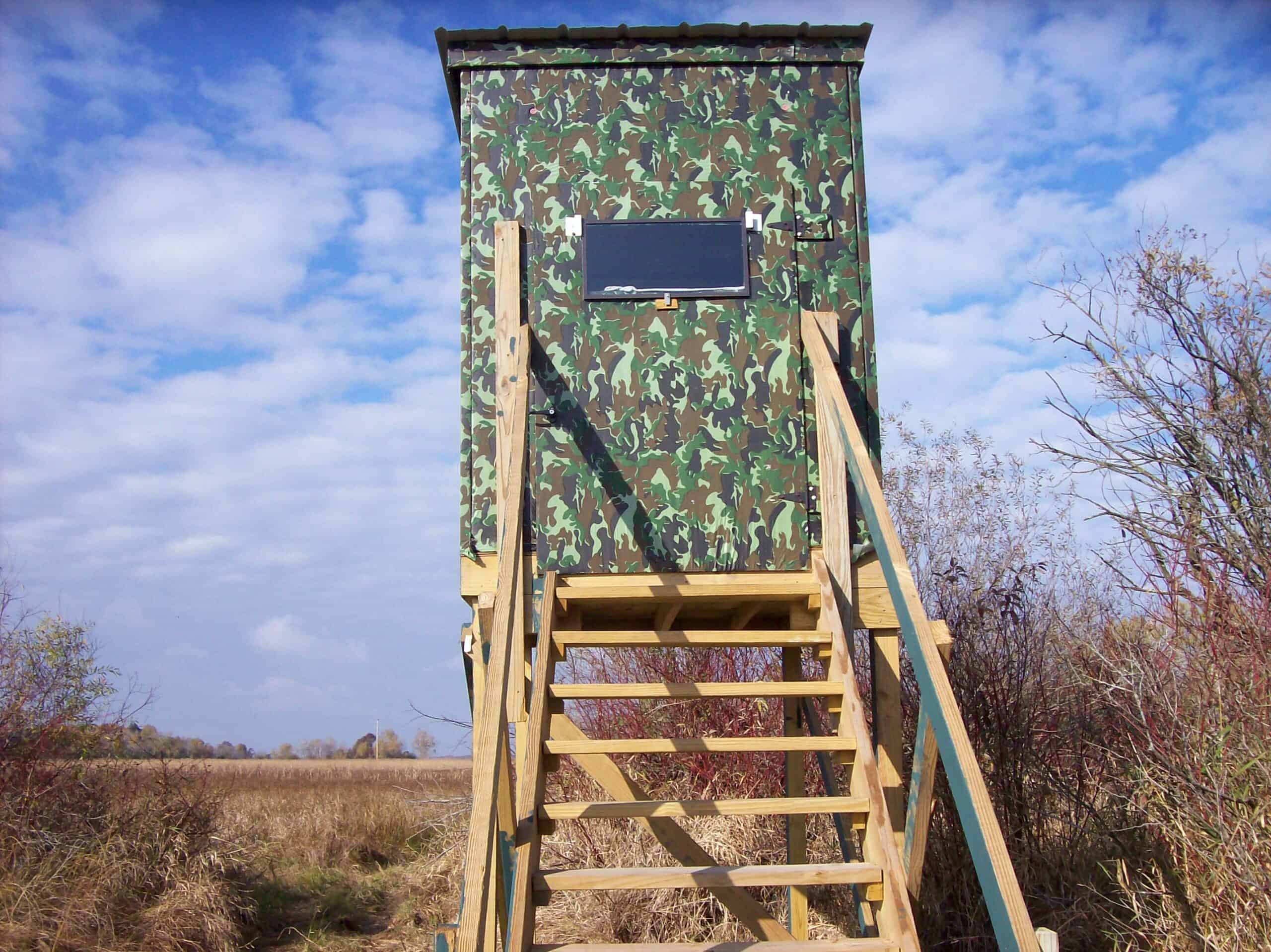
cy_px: 476
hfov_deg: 51.4
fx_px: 1321
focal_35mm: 36
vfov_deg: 39.6
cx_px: 636
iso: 80
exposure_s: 1/711
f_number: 4.8
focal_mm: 6
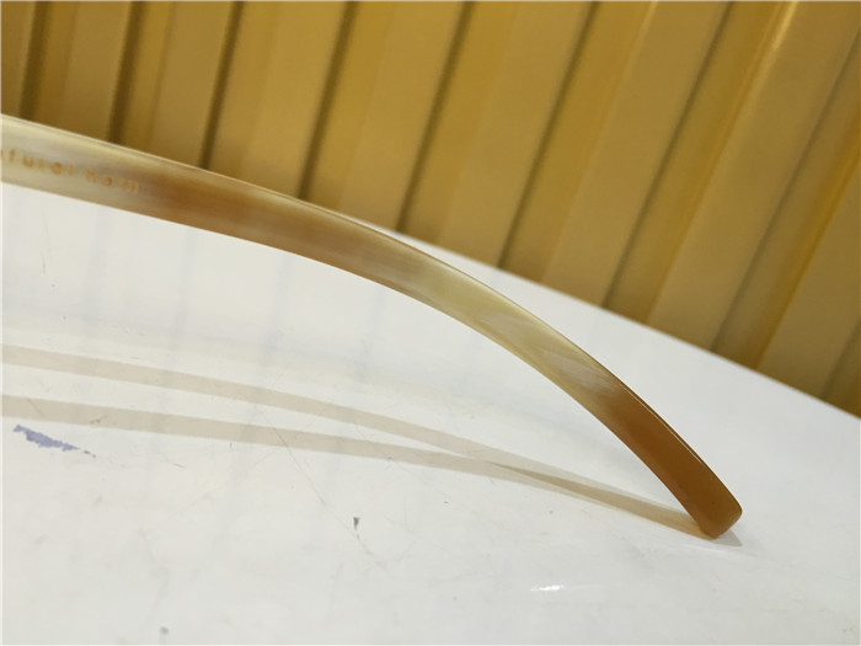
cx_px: 430
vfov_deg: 48.2
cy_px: 323
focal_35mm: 29
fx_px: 721
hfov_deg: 61.7
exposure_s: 1/33
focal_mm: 4.15
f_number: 2.2
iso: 125
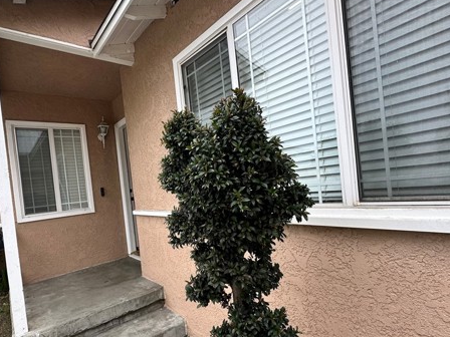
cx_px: 180
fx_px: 260
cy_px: 194
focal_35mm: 20
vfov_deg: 65.6
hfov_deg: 80.8
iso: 40
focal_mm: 2.22
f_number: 2.2
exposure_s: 1/99
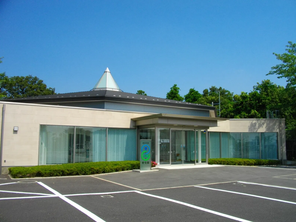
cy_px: 111
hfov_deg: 56.8
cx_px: 148
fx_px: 274
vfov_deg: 44.2
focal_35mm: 32
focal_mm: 5.7
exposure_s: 1/500
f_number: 5.5
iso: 100
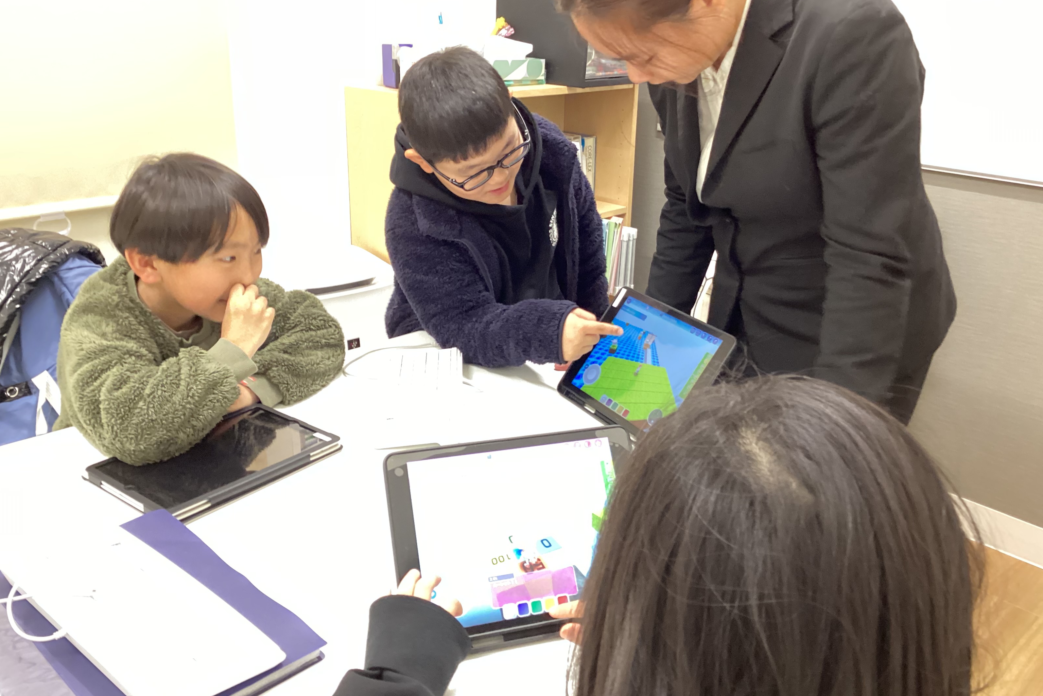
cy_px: 323
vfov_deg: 39.9
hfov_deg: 57.2
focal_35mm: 33
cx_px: 522
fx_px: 956
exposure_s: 1/30
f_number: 2.4
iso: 400
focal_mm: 3.3
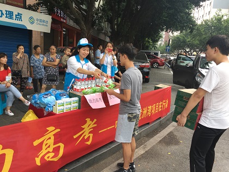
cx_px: 114
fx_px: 192
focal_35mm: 29
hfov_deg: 61.7
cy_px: 86
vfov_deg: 48.2
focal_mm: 4.15
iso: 25
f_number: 2.2
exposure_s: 1/100
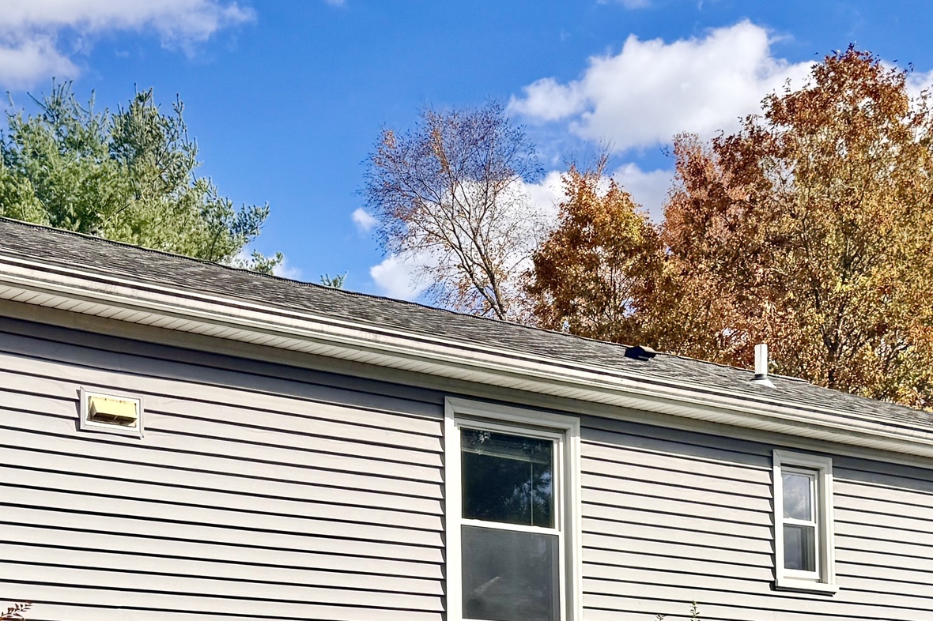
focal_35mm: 65
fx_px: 1684
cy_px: 576
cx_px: 349
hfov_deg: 30.8
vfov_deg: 20.4
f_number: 1.78
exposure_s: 1/5348
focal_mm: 6.76
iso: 80
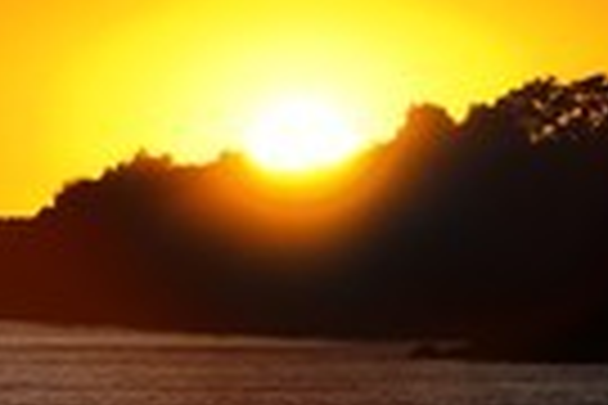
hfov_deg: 3.3
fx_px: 10470
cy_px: 162
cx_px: -180
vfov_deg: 2.2
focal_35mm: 620
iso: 200
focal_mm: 200
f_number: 10
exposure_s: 1/320
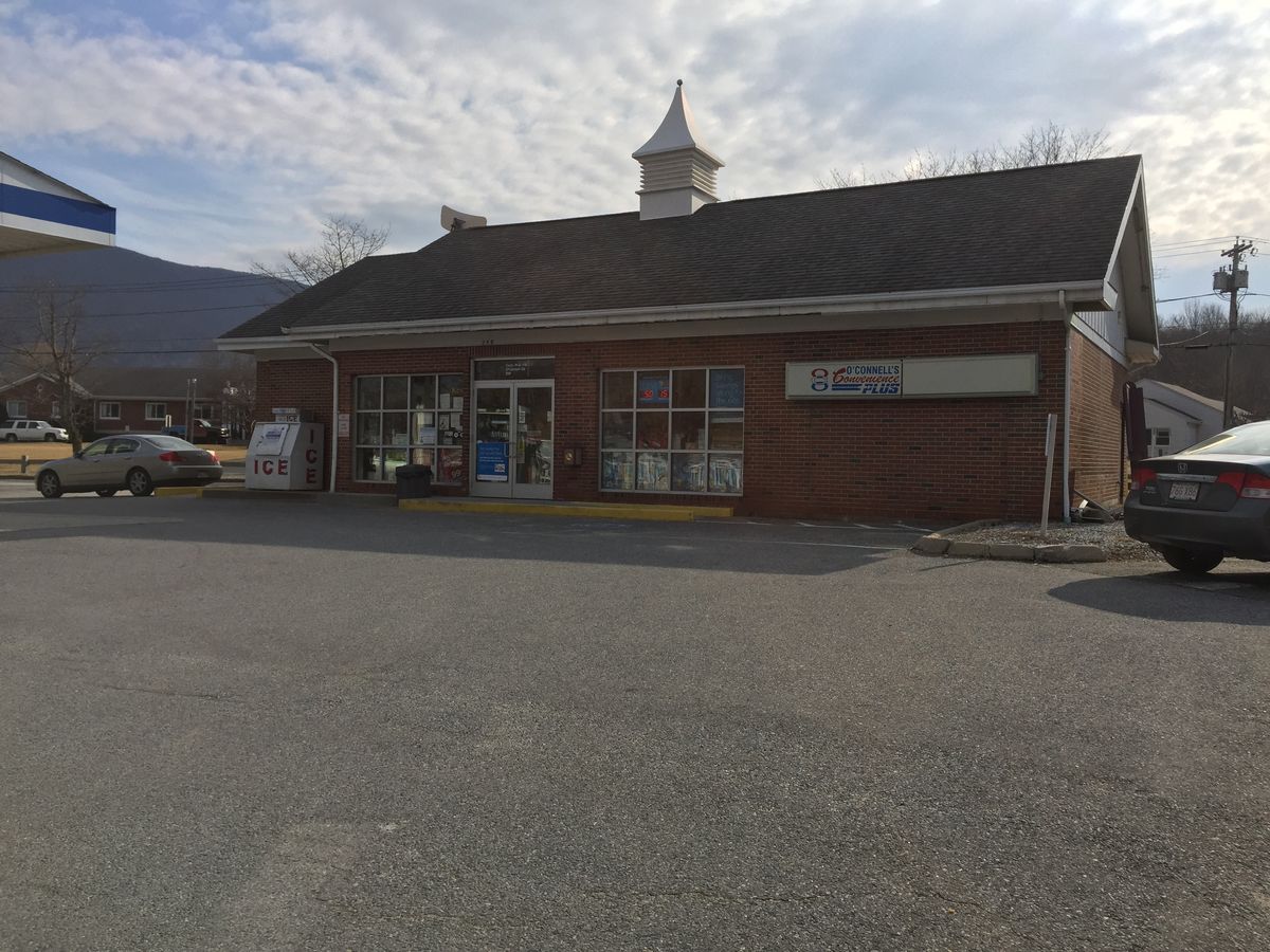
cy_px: 476
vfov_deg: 48.2
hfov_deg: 61.7
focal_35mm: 29
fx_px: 1064
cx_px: 635
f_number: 2.2
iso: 32
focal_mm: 4.15
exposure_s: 1/3300
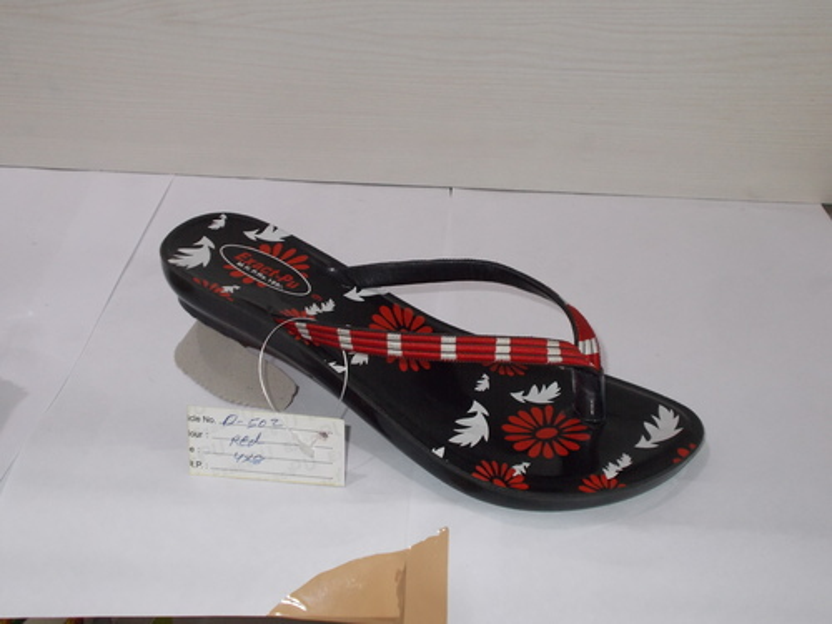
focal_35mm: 39
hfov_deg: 47.9
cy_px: 312
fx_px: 937
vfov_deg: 36.8
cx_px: 416
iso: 200
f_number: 3.9
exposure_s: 1/30
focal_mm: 6.9
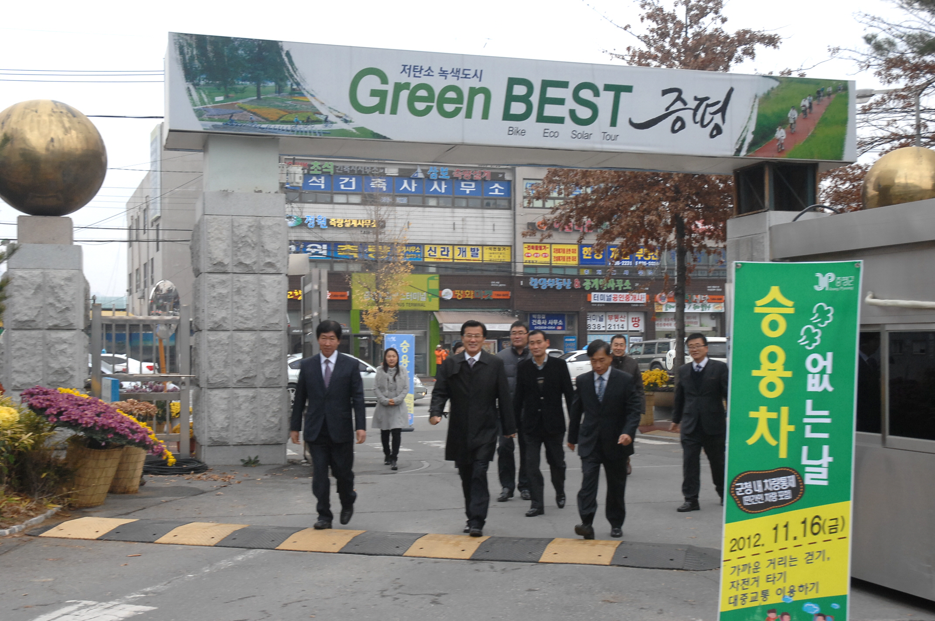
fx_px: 1206
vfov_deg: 28.9
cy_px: 310
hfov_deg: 42.4
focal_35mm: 46
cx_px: 468
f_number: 5.6
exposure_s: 1/125
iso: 400
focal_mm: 31
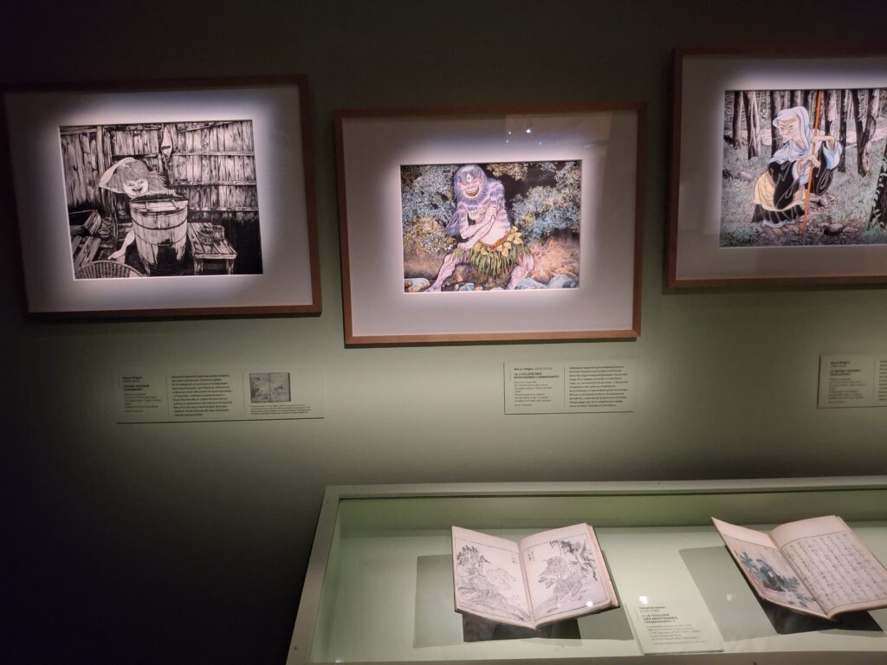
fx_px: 641
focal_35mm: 25
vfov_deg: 54.9
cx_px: 444
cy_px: 332
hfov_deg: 69.4
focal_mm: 4.69
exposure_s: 1/20
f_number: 1.8
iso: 1250
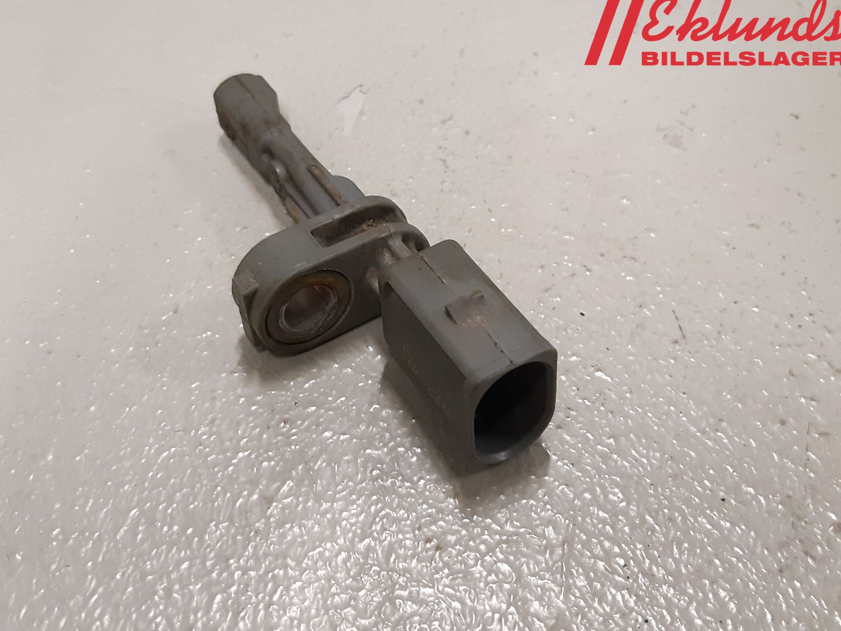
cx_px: 409
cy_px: 321
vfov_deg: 51.4
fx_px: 656
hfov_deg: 65.3
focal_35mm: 27
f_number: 1.7
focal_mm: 3.93
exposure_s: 1/50
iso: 200
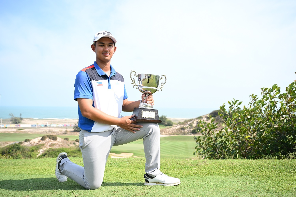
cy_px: 98
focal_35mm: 29
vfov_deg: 45.0
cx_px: 148
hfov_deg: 63.7
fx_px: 238
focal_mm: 29
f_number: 4
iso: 400
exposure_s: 1/2000
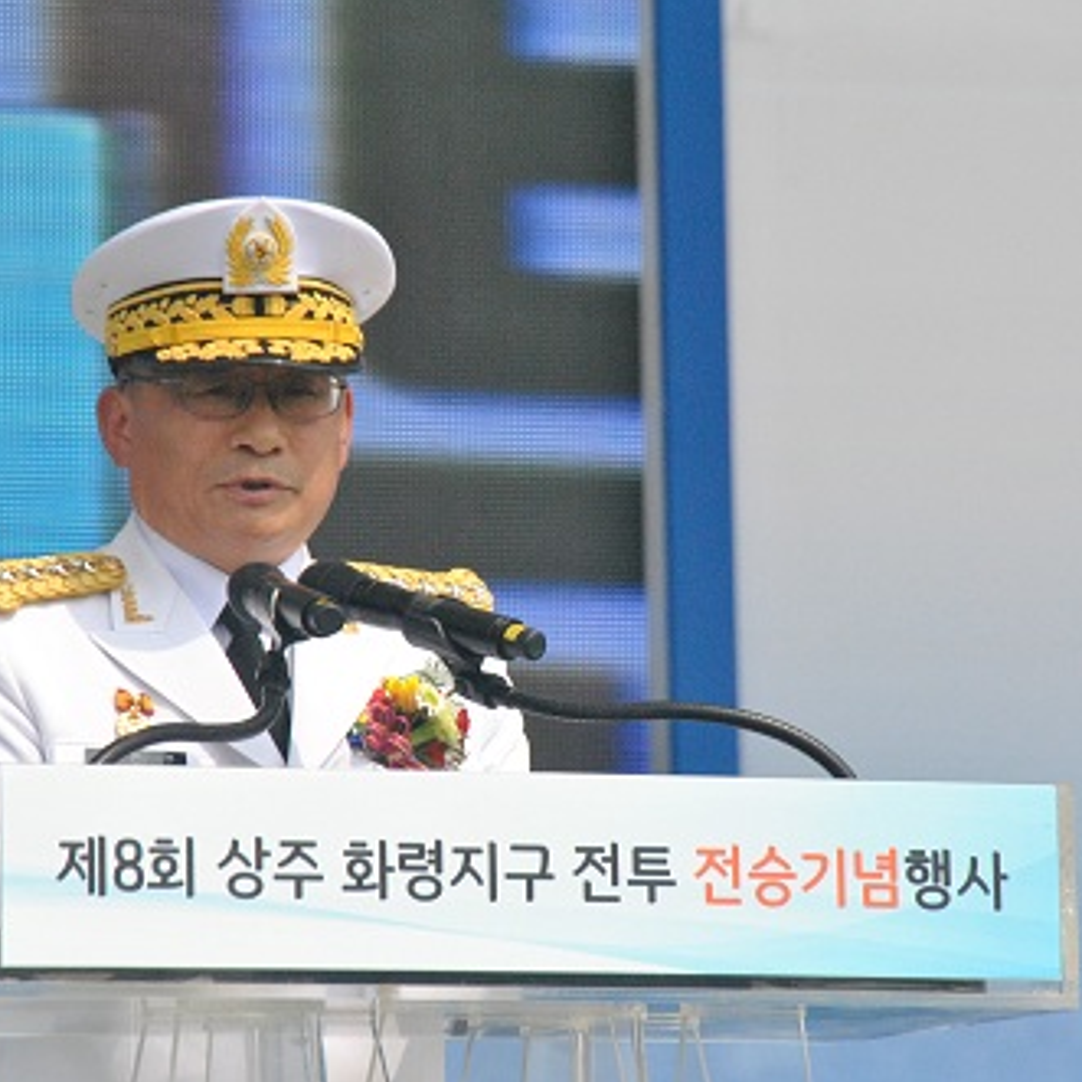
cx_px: 464
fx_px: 13615
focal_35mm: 385
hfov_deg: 4.6
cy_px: 543
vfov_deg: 4.6
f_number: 9
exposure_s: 1/4000
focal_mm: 200
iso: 1600
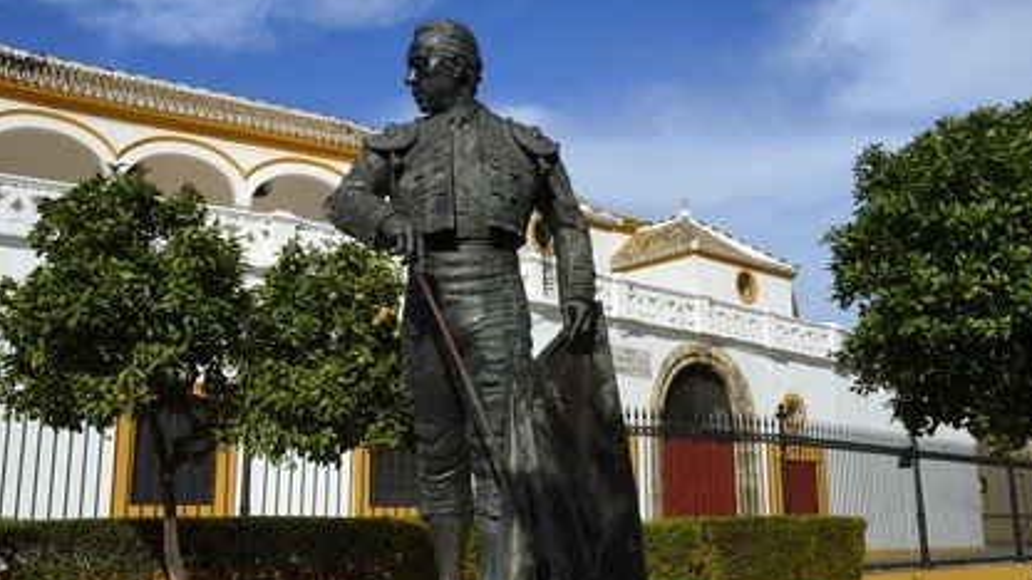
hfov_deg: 54.0
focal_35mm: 37
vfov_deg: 32.0
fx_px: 1012
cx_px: 518
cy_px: 325
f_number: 14
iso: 200
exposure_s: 1/250
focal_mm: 35
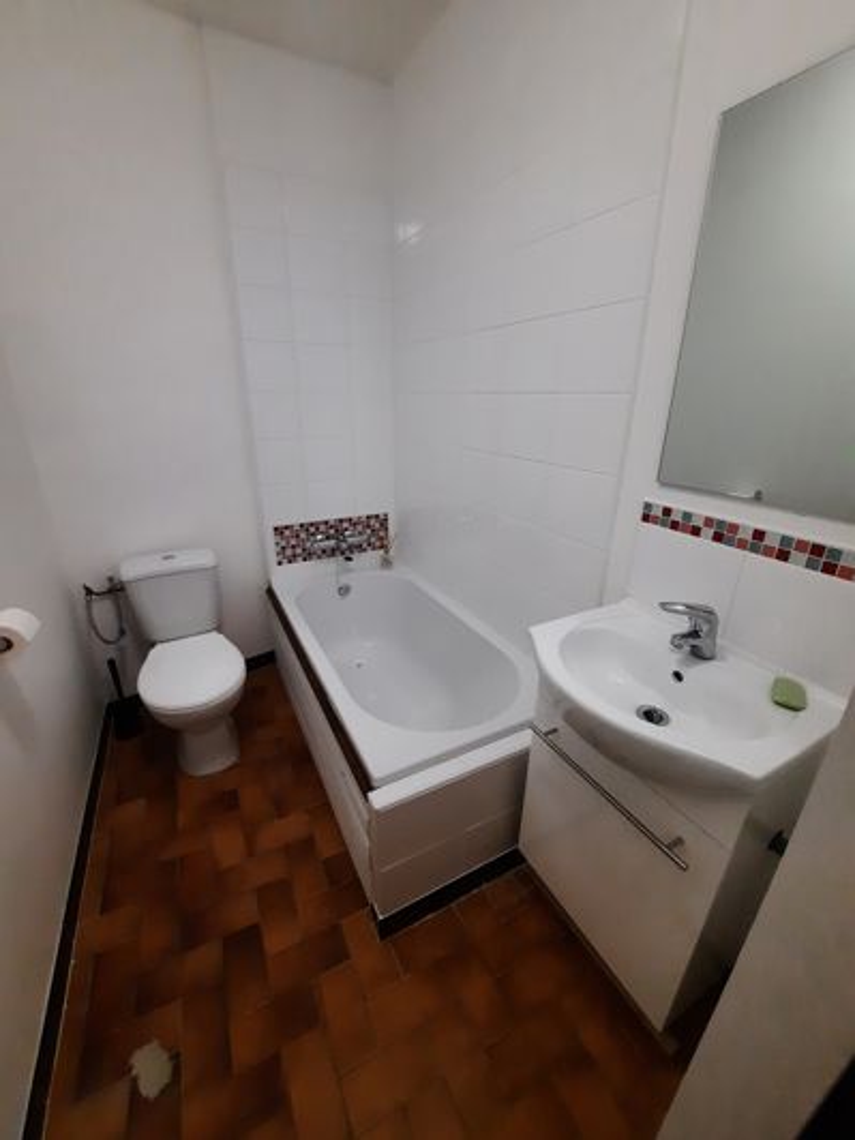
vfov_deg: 106.2
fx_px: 428
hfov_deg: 89.9
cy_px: 570
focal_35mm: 13
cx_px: 428
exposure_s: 1/50
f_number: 2.2
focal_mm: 1.74
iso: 200
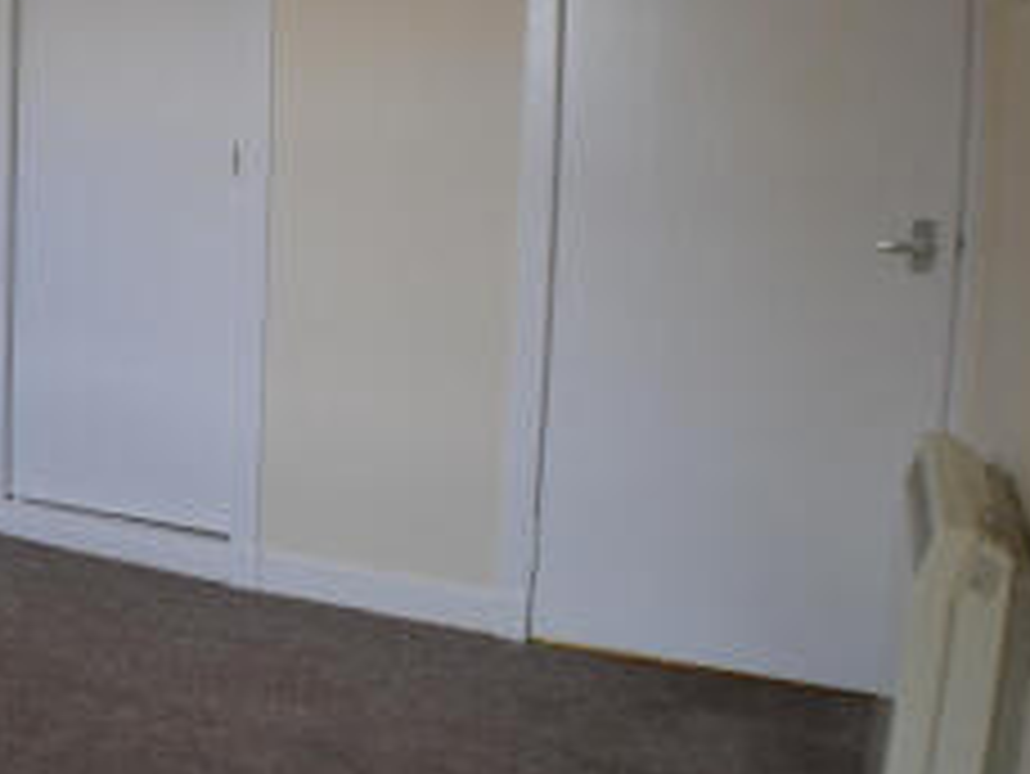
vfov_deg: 24.1
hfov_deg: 30.0
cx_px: 4
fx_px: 1786
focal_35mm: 60
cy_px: 169
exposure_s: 1/50
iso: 400
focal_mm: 20
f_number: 3.8
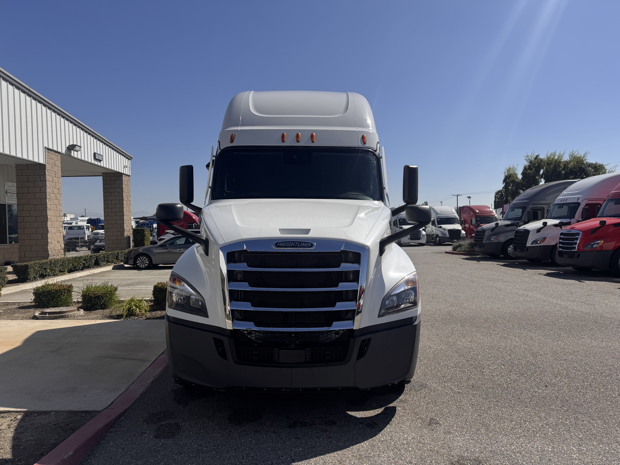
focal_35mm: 24
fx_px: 430
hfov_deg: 71.6
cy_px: 232
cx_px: 310
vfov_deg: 56.8
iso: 80
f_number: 1.78
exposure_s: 1/7937
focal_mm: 6.76
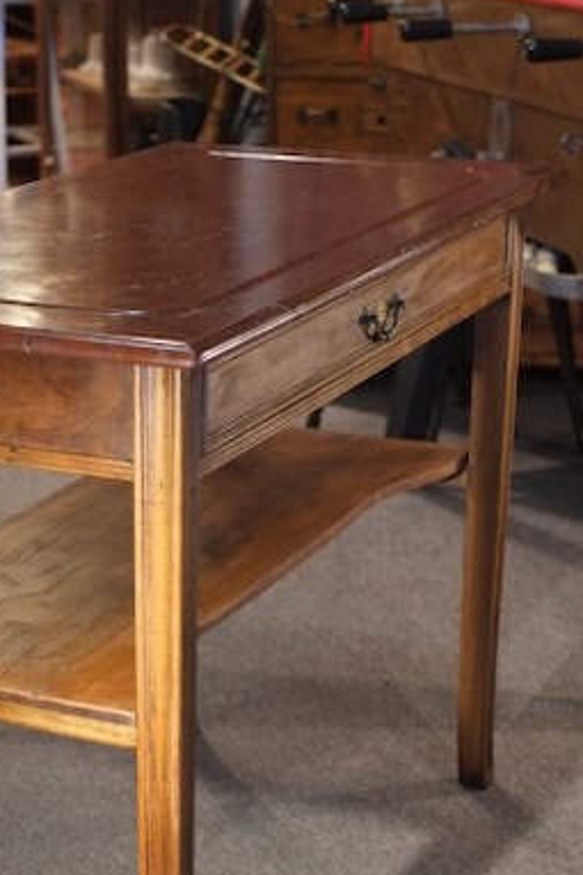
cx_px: 149
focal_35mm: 83
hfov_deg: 16.4
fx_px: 2018
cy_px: 553
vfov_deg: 24.4
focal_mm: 35
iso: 3200
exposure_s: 1/125
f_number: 3.6
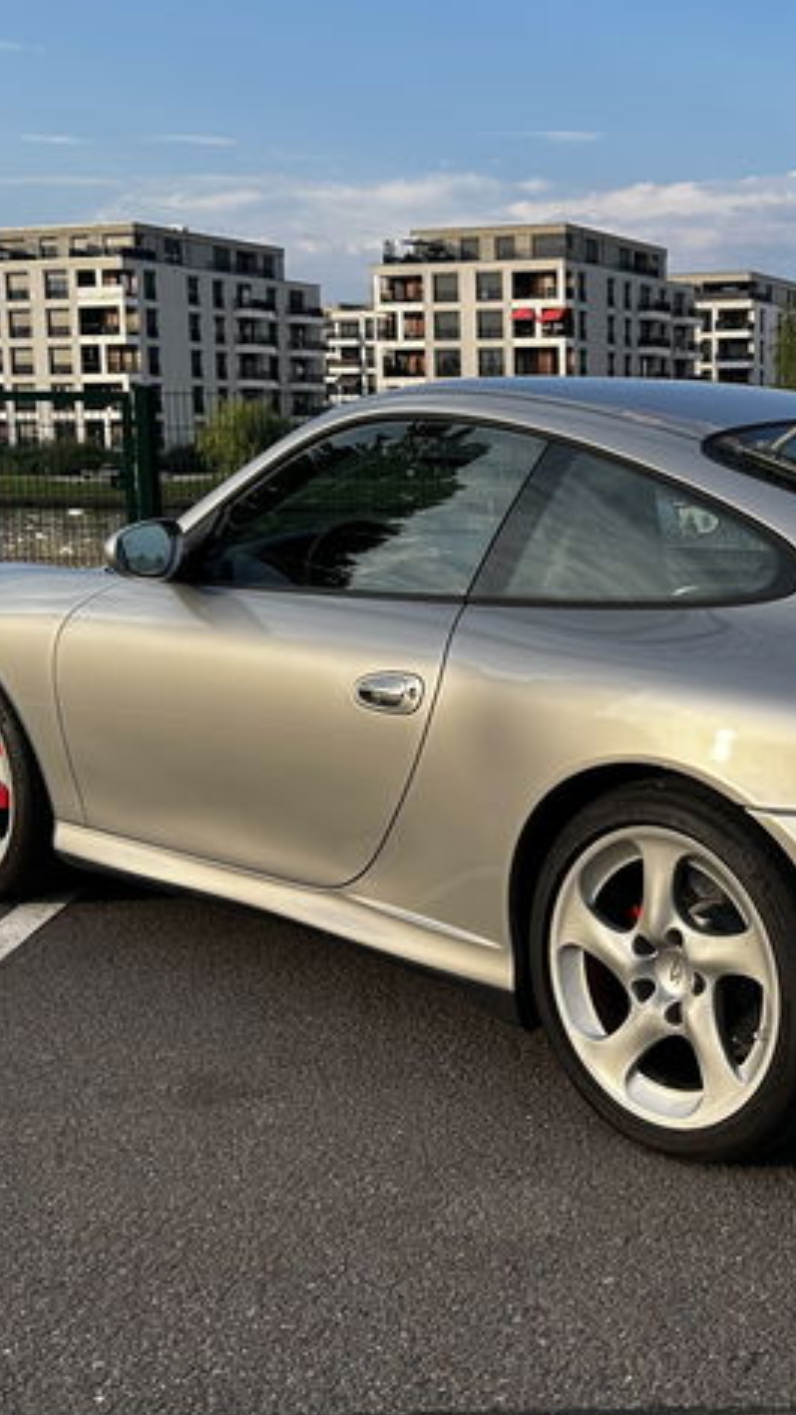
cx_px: 691
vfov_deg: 44.6
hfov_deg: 25.3
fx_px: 1726
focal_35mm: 46
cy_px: 754
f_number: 1.5
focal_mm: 5.7
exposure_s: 1/1488
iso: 50
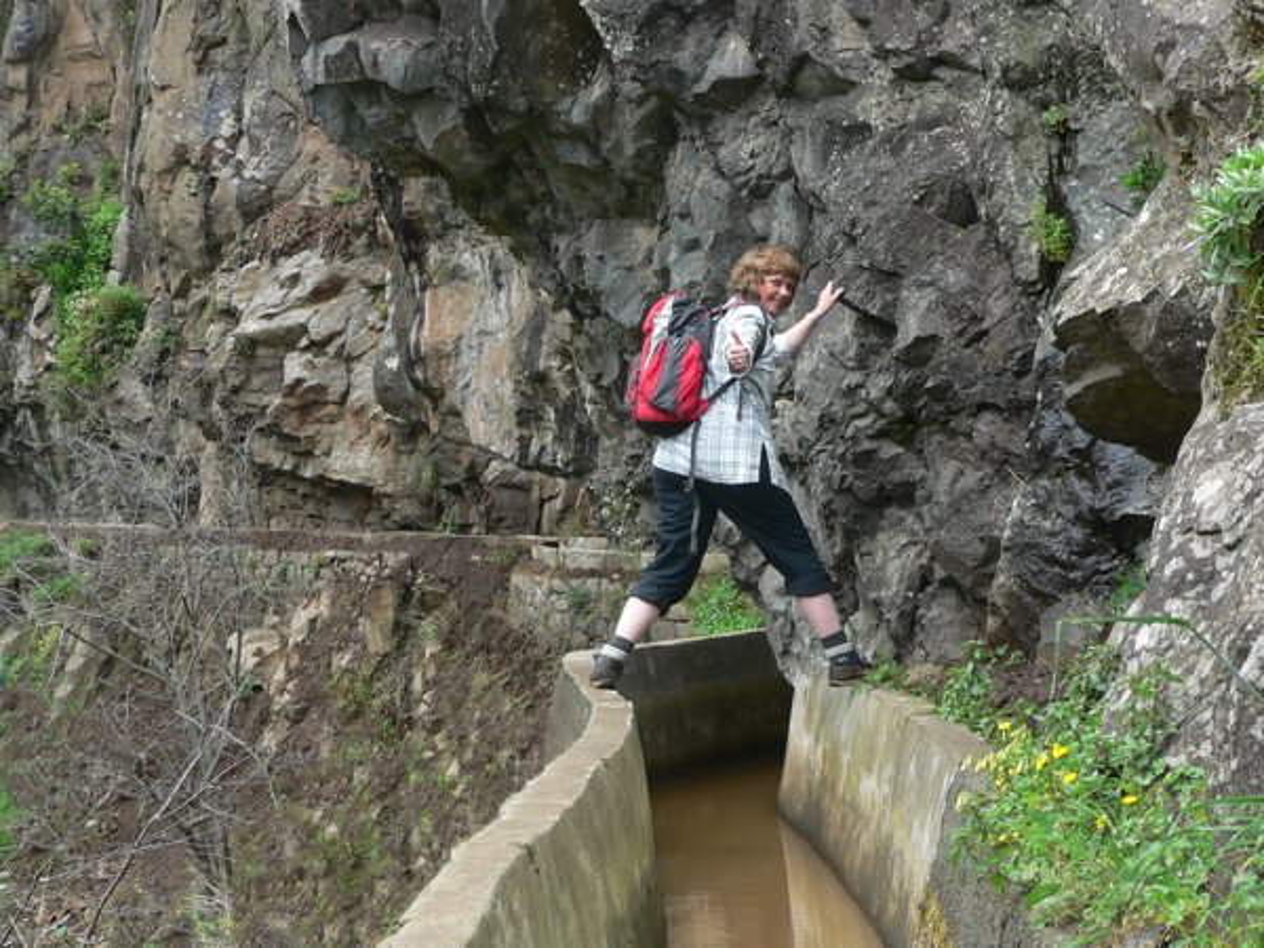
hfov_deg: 19.8
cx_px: 632
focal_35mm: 99
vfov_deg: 14.9
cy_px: 474
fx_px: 3615
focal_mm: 13.1
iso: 80
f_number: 4
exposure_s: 1/160
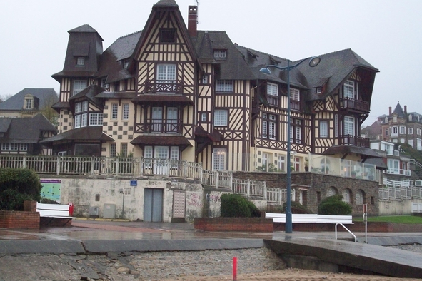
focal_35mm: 57
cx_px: 209
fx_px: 668
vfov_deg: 23.8
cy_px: 140
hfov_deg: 35.1
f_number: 3.4
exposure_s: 1/56.7
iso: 232
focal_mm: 9
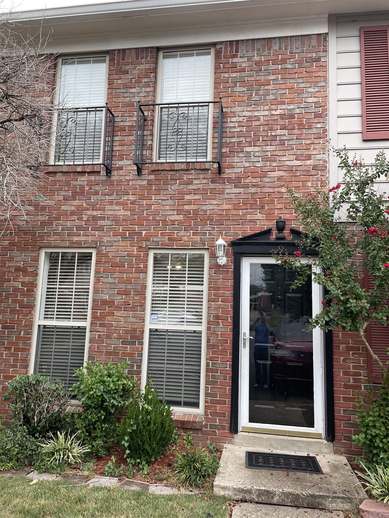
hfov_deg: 53.1
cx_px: 194
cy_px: 259
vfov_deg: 67.3
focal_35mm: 26
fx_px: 390
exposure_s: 1/298
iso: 32
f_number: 1.6
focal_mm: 4.2
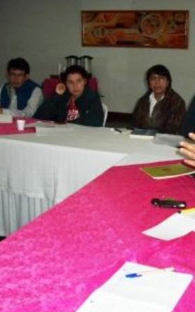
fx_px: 451
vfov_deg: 38.2
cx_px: 123
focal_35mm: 53
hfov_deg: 24.3
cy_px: 156
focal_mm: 6.3
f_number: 3.1
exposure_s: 1/125
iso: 400
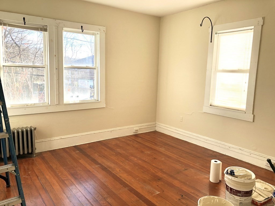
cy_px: 103
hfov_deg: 63.4
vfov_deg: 49.7
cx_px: 138
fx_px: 222
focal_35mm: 28
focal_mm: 4
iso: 20
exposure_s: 1/153
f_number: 1.8
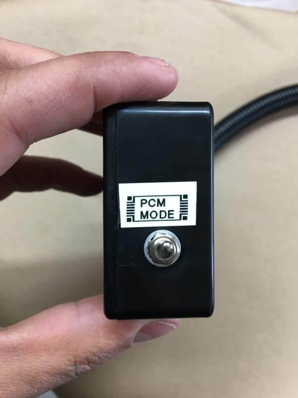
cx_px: 149
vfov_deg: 61.7
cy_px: 199
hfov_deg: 48.2
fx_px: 333
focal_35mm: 29
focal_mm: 4.15
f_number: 2.2
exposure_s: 1/30
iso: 100
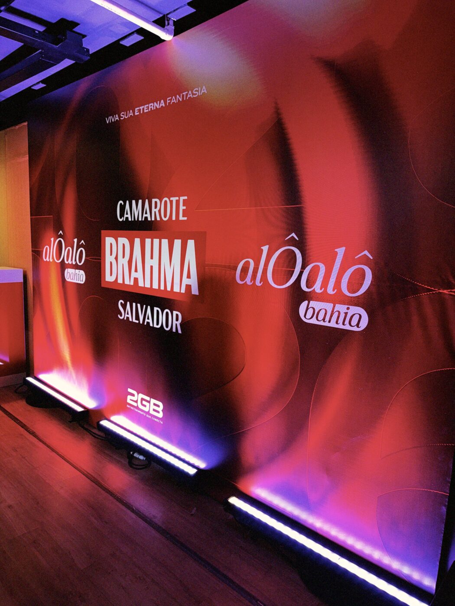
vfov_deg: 71.6
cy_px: 303
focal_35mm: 24
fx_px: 421
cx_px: 228
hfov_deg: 56.8
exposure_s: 1/22
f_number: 1.78
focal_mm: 6.76
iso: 50
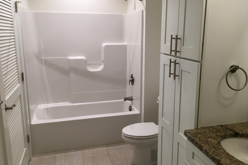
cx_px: 126
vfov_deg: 42.3
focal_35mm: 31
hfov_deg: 60.3
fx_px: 214
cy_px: 75
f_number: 2.2
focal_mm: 4.15
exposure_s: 1/30
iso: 32
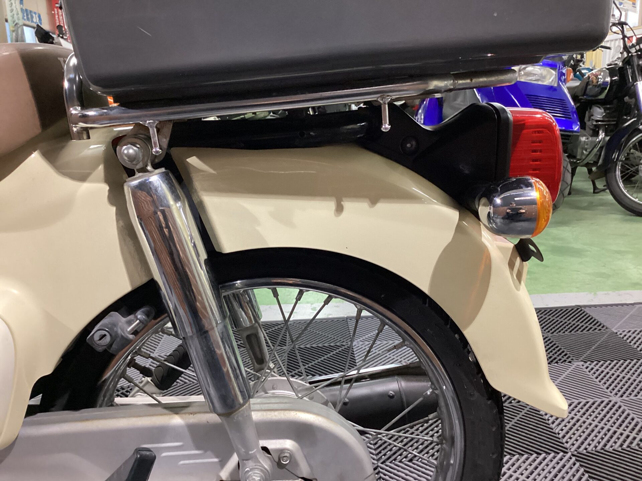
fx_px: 575
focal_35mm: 31
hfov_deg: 58.4
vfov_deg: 45.4
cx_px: 321
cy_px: 240
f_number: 2.4
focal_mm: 3.3
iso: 320
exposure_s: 1/60
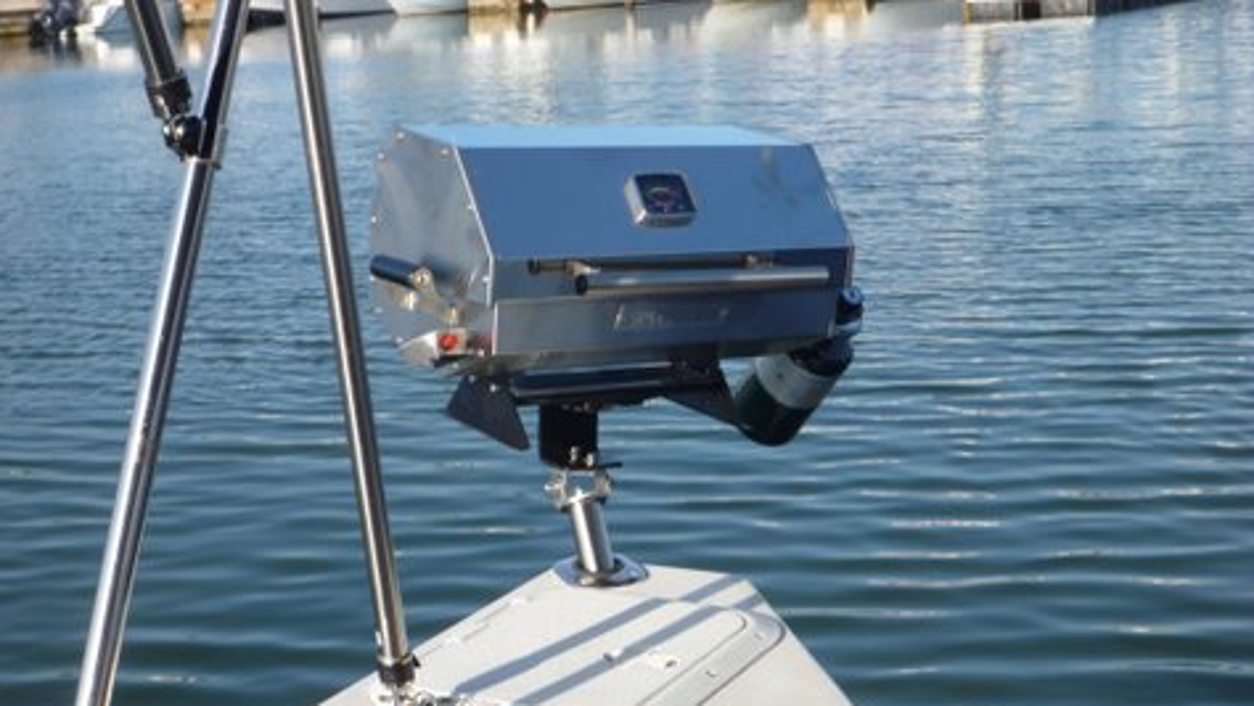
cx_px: 624
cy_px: 346
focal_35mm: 64
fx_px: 2129
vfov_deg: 18.8
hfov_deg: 32.8
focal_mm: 10.4
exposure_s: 1/200
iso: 80
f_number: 5
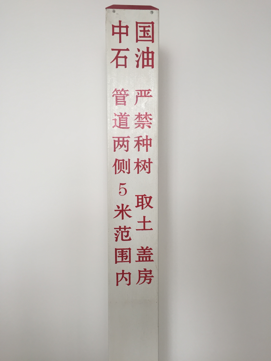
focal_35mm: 29
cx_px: 136
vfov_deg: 61.7
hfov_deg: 48.2
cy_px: 180
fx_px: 303
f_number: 2.2
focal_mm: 4.15
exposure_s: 1/33
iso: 32
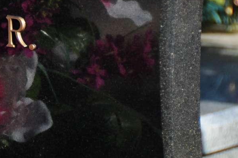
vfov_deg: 2.0
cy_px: -59
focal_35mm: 702
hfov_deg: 2.9
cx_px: -132
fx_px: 4636
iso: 320
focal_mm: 130
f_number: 7.1
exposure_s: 1/640
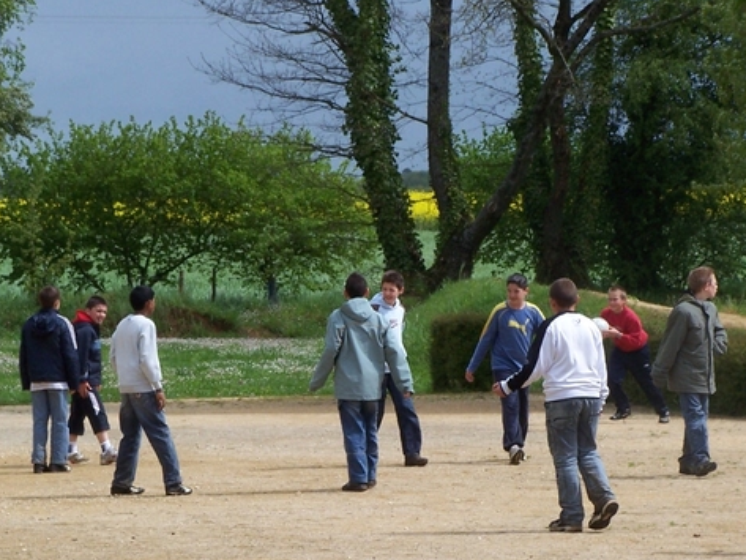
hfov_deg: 9.4
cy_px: 390
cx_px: 331
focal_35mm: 210
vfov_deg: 7.1
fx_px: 4527
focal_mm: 21.2
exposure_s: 1/750
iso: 80
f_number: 4.5
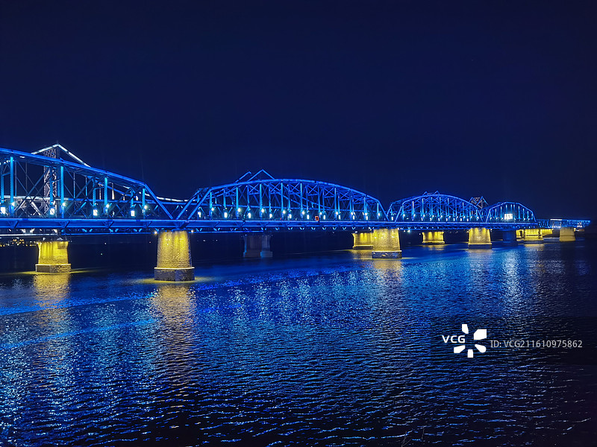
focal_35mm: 27
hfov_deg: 65.3
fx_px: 466
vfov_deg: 51.4
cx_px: 298
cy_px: 224
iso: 400
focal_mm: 6.71
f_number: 1.9
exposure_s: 1/25
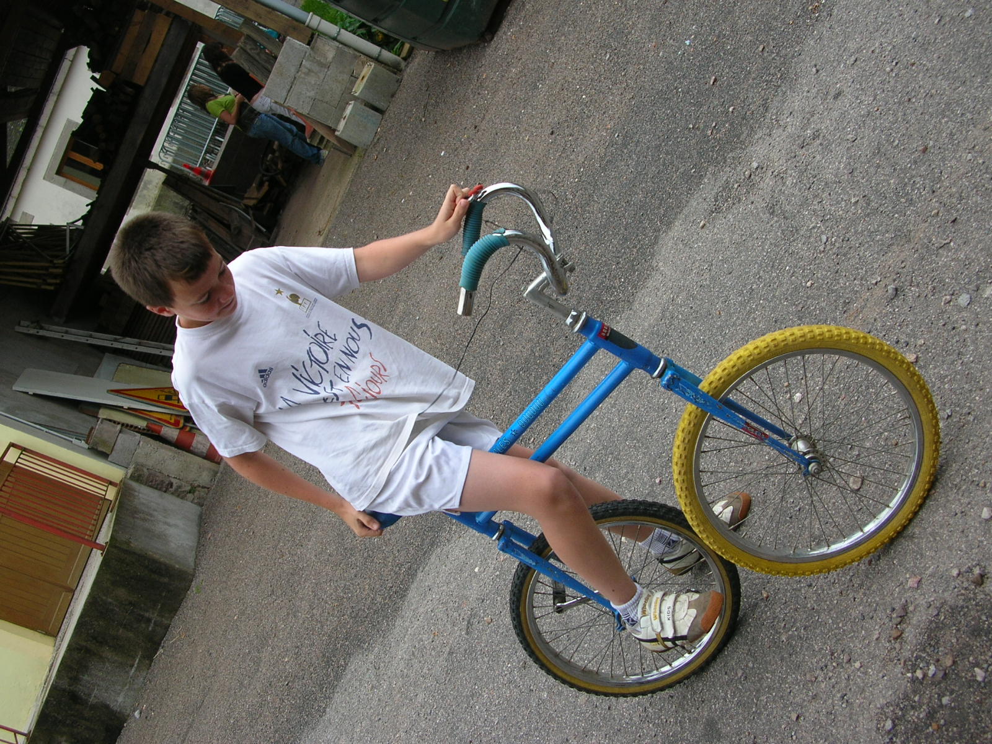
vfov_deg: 36.0
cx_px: 496
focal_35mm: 40
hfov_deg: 46.8
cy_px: 372
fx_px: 1146
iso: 50
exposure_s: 1/80.5
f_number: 3
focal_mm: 6.6
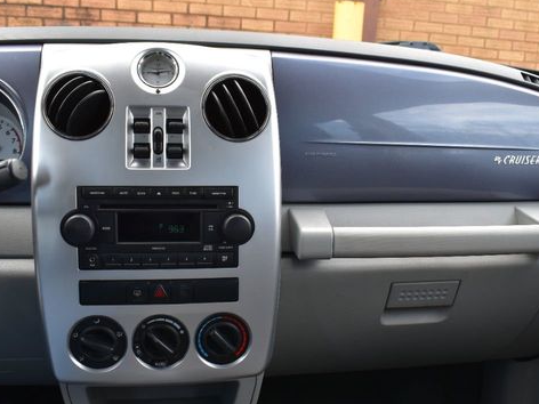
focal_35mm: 43
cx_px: 281
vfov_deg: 33.5
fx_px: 670
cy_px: 230
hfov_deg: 43.8
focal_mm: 22
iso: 400
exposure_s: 1/60
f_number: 8
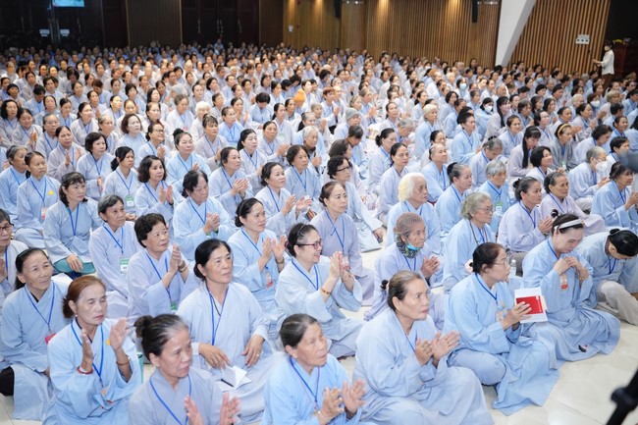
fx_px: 620
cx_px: 319
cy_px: 212
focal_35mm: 35
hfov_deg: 54.4
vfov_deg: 37.8
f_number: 2.5
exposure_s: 1/160
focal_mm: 35
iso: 2000
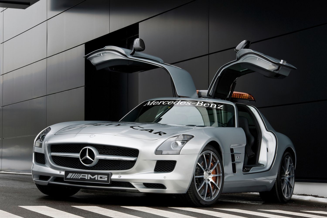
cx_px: 164
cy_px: 109
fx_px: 999
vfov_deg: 12.5
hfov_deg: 18.6
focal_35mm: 110
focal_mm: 110
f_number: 20
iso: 100
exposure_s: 1/5
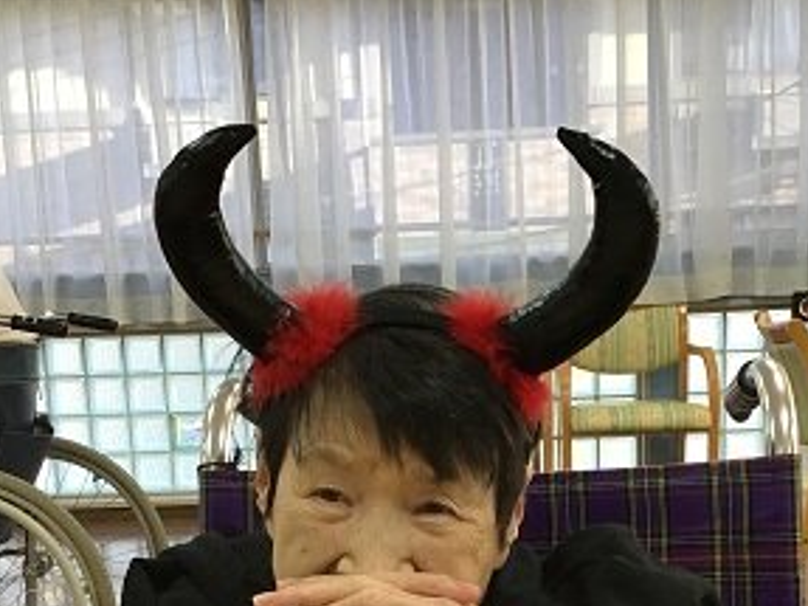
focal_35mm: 54
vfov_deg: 26.3
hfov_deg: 35.6
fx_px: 1260
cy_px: 517
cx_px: 417
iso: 32
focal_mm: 3.3
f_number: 2.4
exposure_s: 1/30
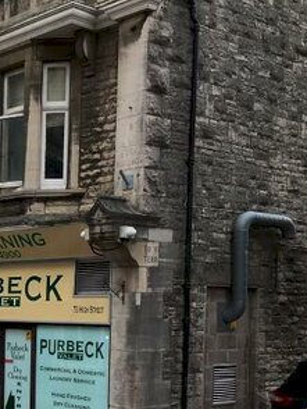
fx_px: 815
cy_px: 321
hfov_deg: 19.7
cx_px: -92
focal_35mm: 69
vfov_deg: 27.6
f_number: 2.2
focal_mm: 4.15
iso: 25
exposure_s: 1/196
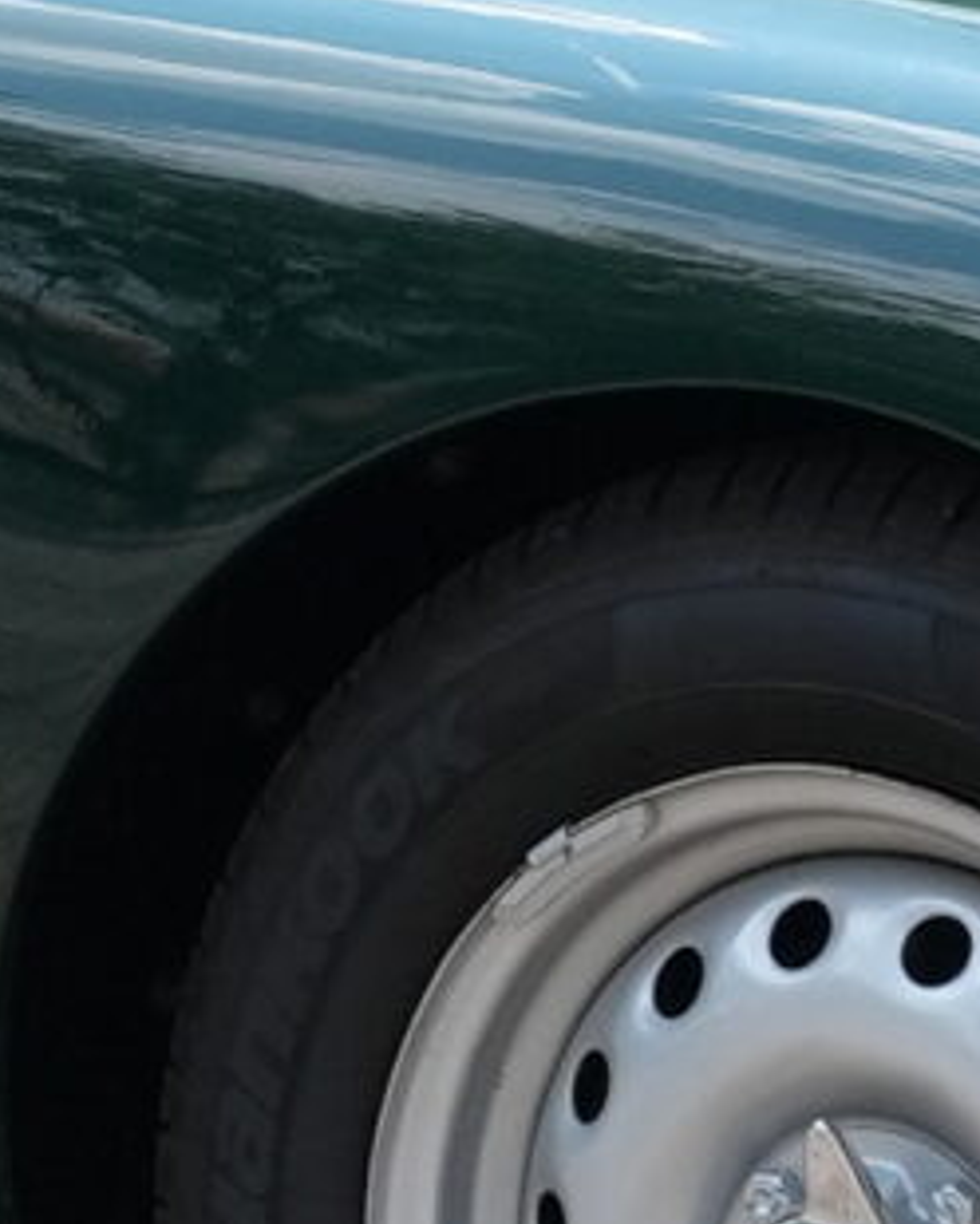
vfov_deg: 5.0
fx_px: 13918
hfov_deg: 4.0
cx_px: 233
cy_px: 79
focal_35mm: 384
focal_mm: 49.5
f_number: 11
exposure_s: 1/200
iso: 800
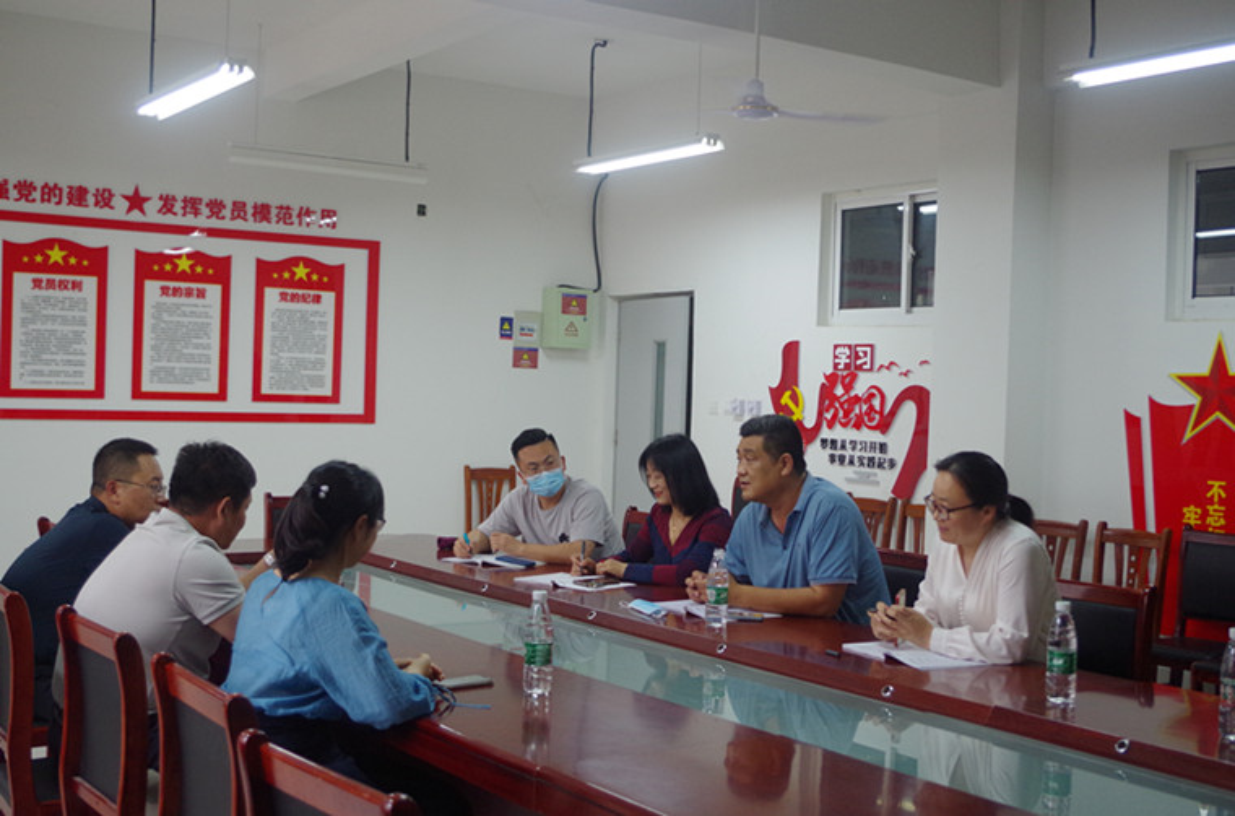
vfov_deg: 29.1
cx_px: 618
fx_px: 1573
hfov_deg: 42.9
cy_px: 408
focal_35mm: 46
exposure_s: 1/60
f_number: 4
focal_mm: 30.63
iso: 1600
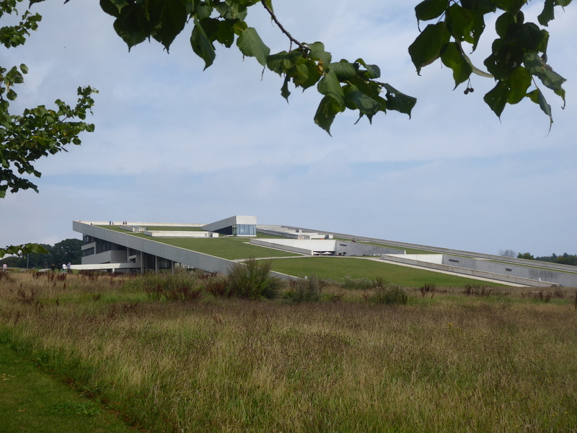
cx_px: 288
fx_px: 767
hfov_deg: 41.2
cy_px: 216
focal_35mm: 46
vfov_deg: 31.5
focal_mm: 7.8
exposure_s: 1/800
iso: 80
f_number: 3.9
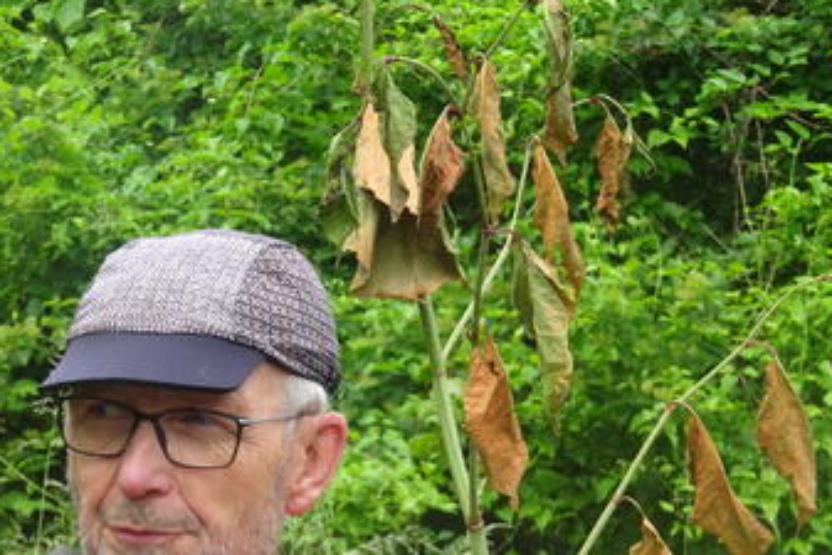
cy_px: 370
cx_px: 383
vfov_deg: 7.5
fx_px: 4208
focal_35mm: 182
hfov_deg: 11.3
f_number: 5.6
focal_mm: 20.96
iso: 125
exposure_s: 1/125
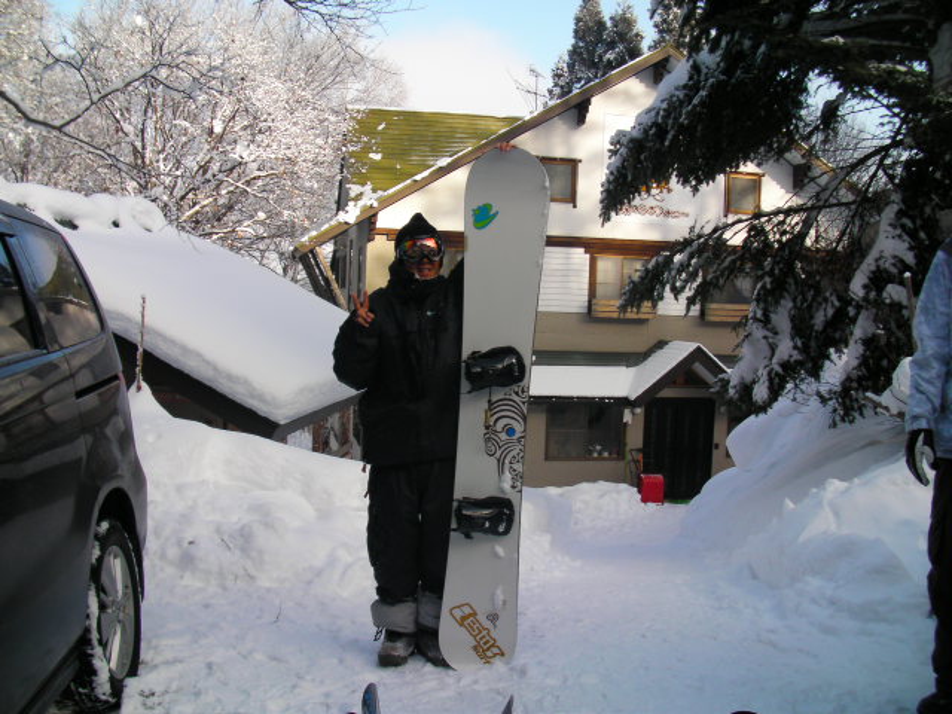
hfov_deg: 49.0
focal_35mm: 38
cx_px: 476
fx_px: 1045
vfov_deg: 37.7
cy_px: 357
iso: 50
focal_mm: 6.3
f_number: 3.5
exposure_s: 1/254
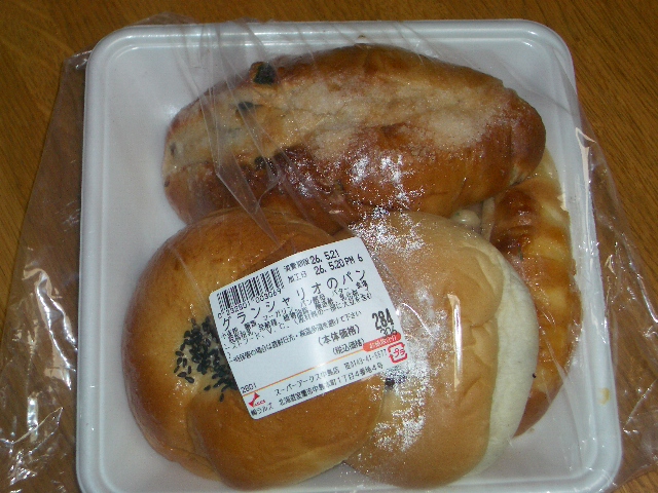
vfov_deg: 23.7
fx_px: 1179
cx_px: 329
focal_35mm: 62
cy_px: 246
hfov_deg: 31.2
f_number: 3.5
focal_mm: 10.2
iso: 100
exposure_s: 1/60
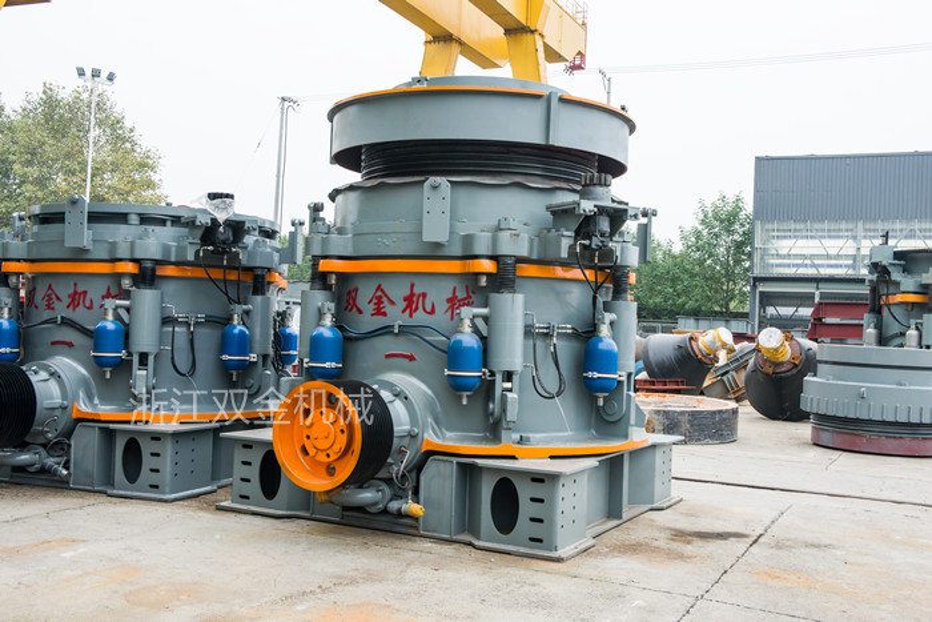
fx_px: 984
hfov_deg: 50.7
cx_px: 466
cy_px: 311
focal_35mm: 38
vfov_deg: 35.1
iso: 400
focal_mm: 38
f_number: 7.1
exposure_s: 1/200
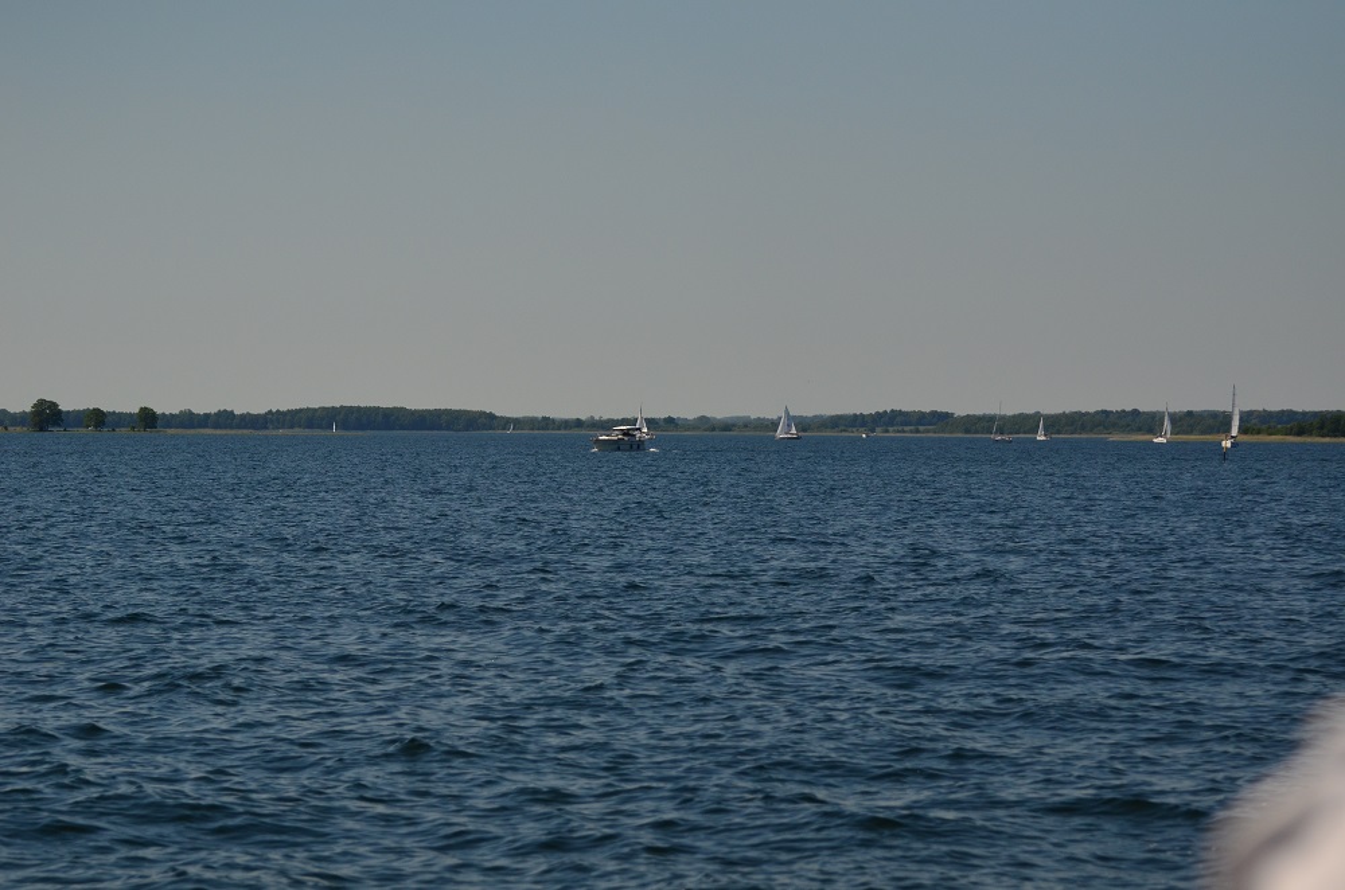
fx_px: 4585
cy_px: 445
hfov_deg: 16.7
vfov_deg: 11.1
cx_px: 672
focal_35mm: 123
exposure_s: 1/8000
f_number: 4.5
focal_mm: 82
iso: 360
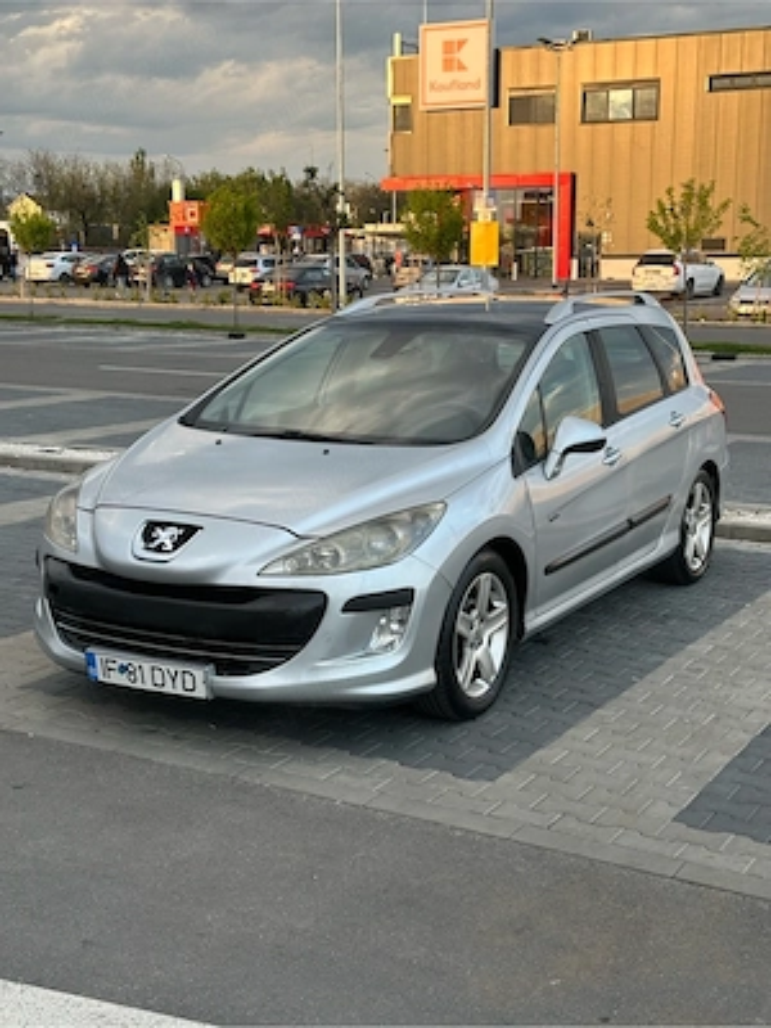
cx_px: 386
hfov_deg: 30.3
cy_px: 514
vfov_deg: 39.7
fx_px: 1425
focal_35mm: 48
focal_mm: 6.86
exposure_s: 1/202
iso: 50
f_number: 1.78
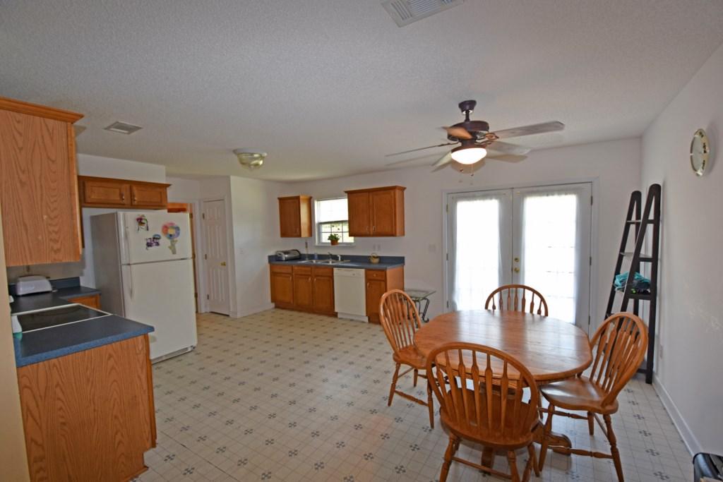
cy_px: 241
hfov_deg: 100.4
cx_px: 362
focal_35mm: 15
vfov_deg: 77.3
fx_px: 301
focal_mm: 10
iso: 220
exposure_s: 1/60
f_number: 4
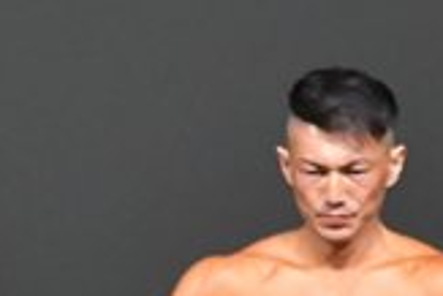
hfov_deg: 1.4
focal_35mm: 1495
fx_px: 18413
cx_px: 200
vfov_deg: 0.9
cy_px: 524
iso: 5000
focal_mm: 210
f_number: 5.6
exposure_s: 1/400
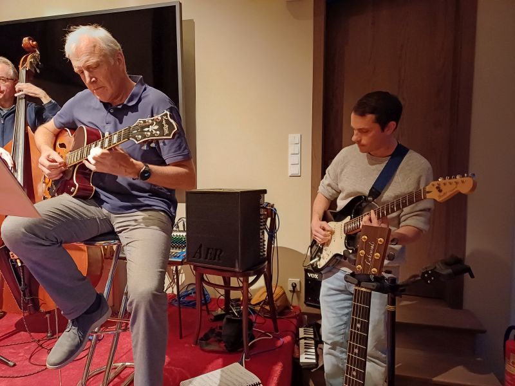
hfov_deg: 69.4
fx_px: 372
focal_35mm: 25
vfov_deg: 54.9
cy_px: 193
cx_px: 258
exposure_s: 1/20
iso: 1250
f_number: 1.8
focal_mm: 4.65
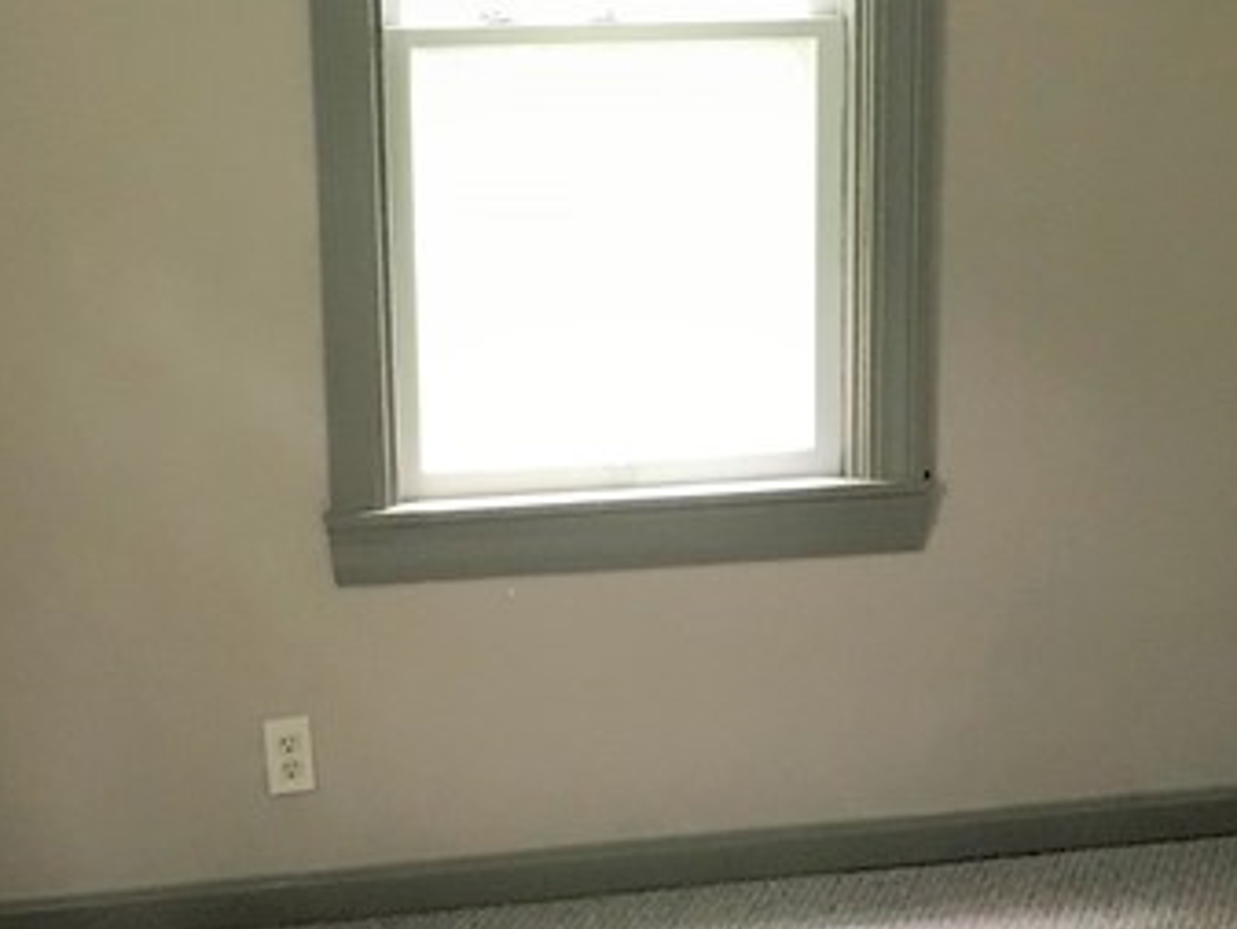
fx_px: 3039
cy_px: 613
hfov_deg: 23.0
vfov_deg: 17.3
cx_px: 631
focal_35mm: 85
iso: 64
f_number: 1.8
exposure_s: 1/15
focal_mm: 3.99
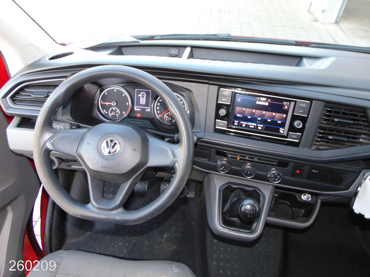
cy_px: 138
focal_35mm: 25
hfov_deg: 69.4
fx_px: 267
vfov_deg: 54.9
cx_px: 185
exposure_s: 1/30
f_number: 3
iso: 200
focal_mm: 4.5
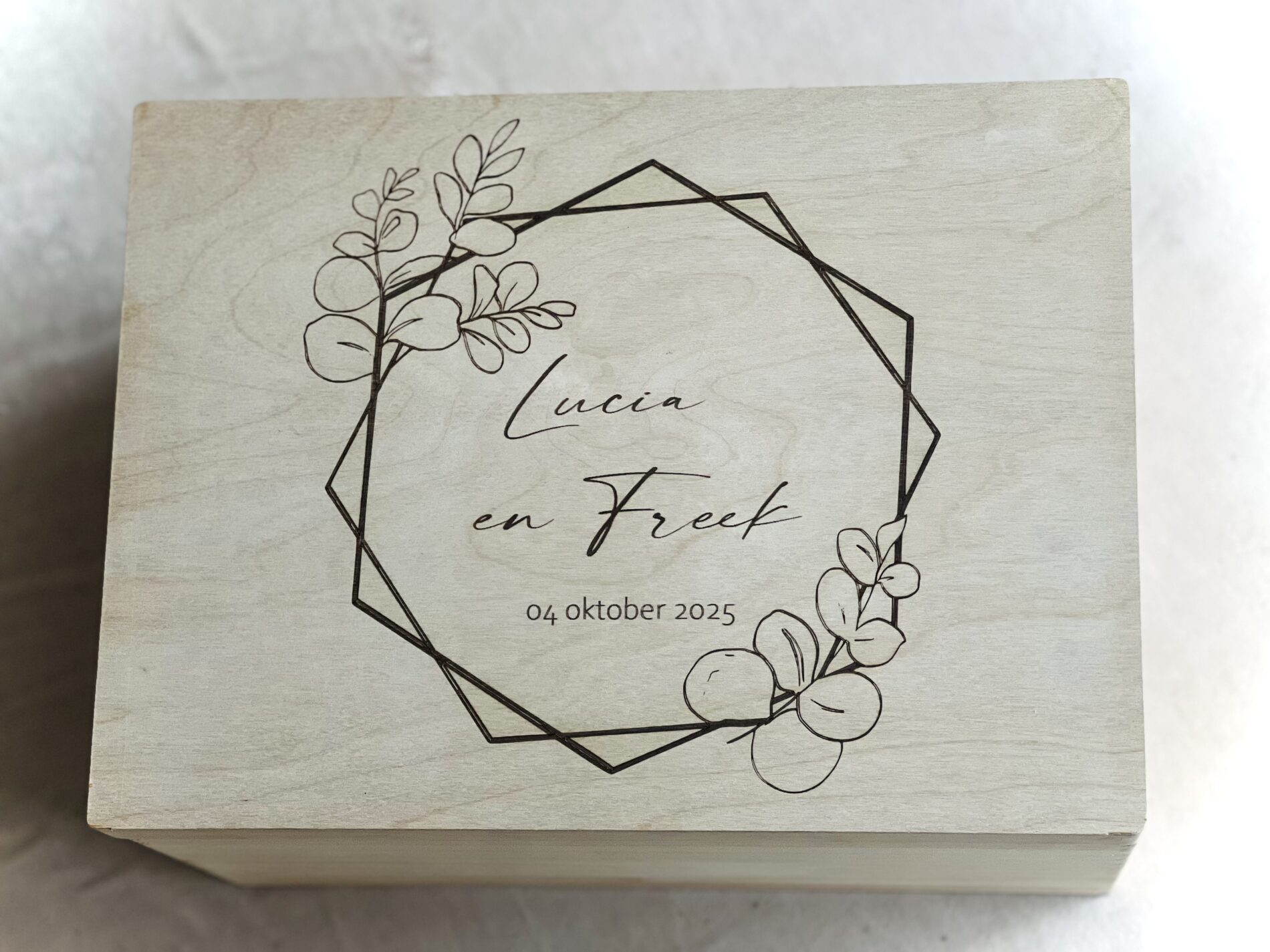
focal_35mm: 77
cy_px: 476
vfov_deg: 19.1
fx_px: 2825
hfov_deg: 25.3
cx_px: 635
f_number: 2.8
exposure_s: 1/121
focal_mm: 9
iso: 160
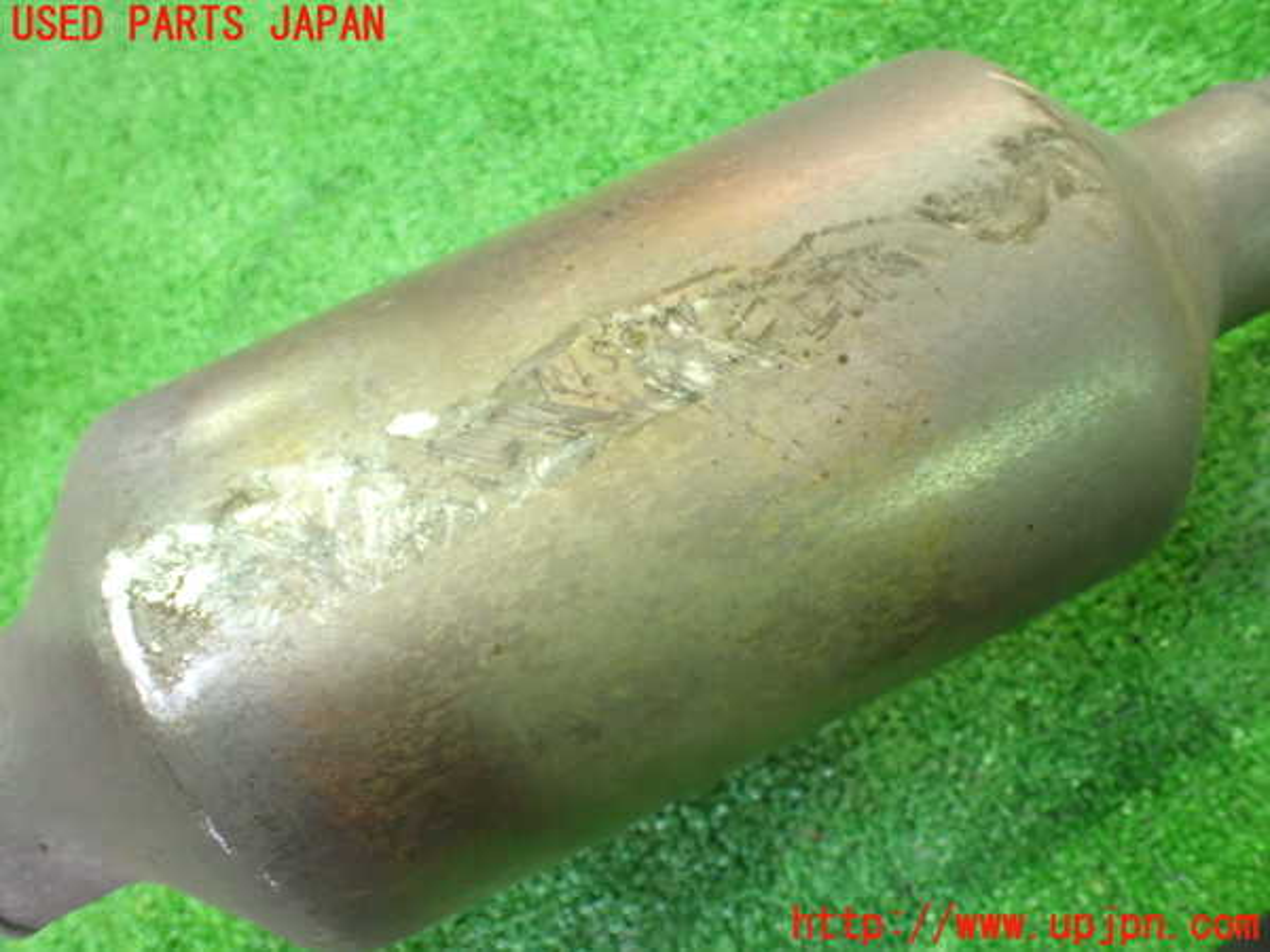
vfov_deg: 46.8
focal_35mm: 30
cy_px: 476
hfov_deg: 60.0
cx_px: 635
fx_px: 1101
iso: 1000
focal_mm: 5.4
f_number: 2.3
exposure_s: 1/30
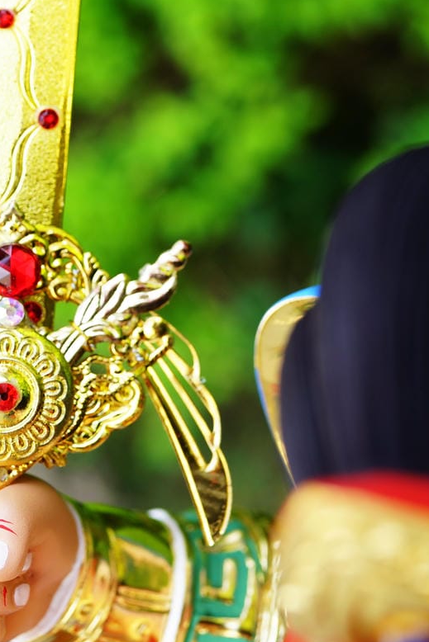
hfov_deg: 16.7
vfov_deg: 24.9
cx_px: 63
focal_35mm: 81
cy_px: 219
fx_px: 1447
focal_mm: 35
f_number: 5
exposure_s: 1/80
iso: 200
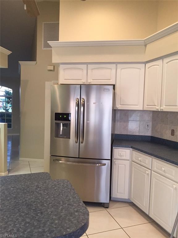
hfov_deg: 48.2
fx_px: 199
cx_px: 89
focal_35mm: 29
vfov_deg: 61.7
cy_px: 119
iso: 125
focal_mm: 4.15
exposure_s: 1/30
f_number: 2.2
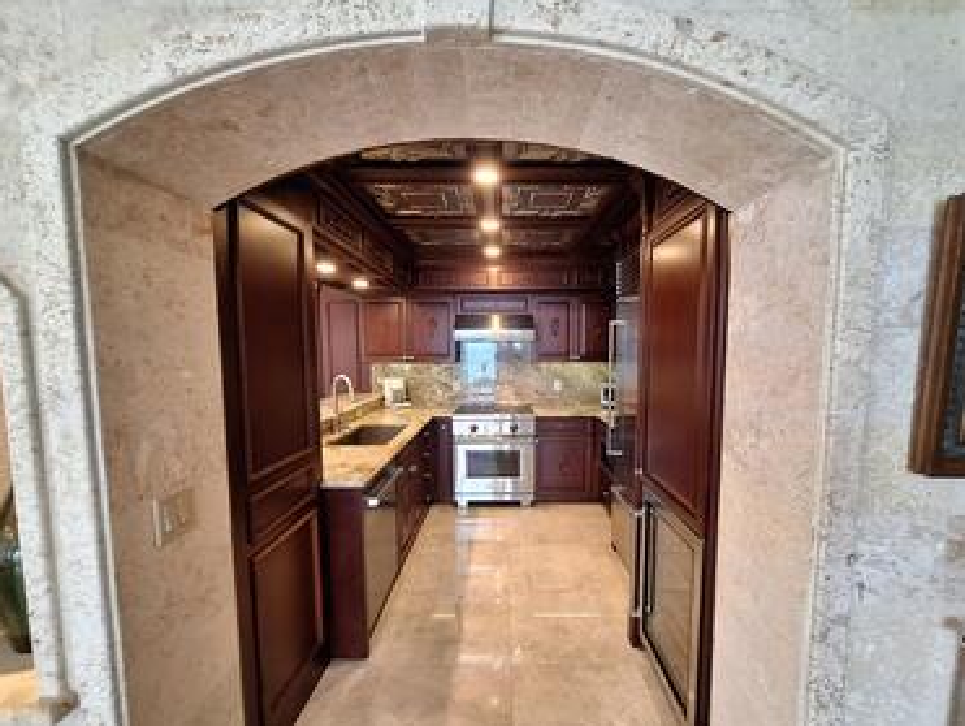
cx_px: 497
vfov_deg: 85.7
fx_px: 391
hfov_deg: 102.0
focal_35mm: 14
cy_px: 383
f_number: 2.2
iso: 160
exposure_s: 1/40
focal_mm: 1.74
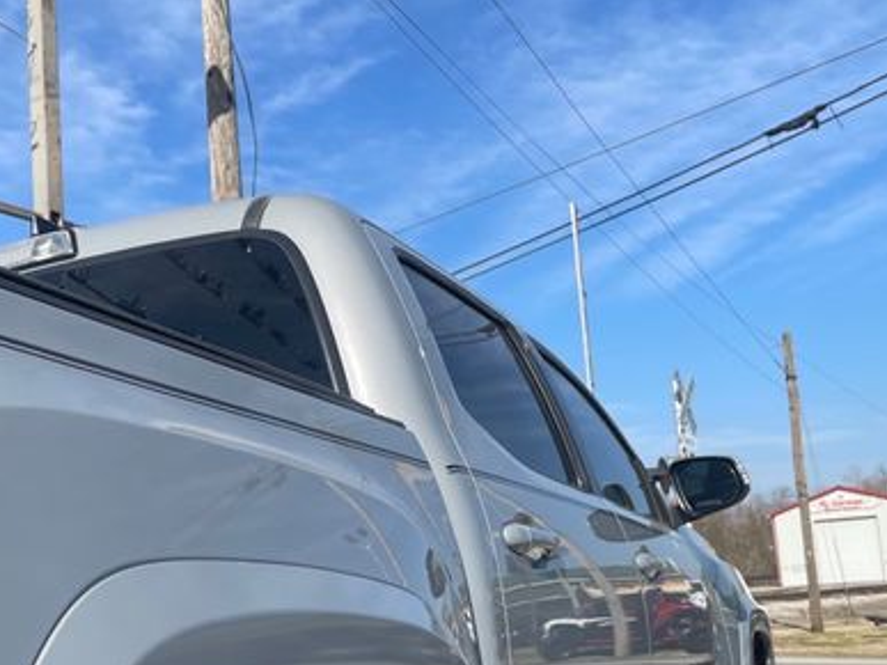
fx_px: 1101
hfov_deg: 43.4
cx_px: 312
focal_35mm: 43
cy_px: 472
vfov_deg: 33.1
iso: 32
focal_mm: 5.1
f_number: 1.6
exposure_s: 1/3448
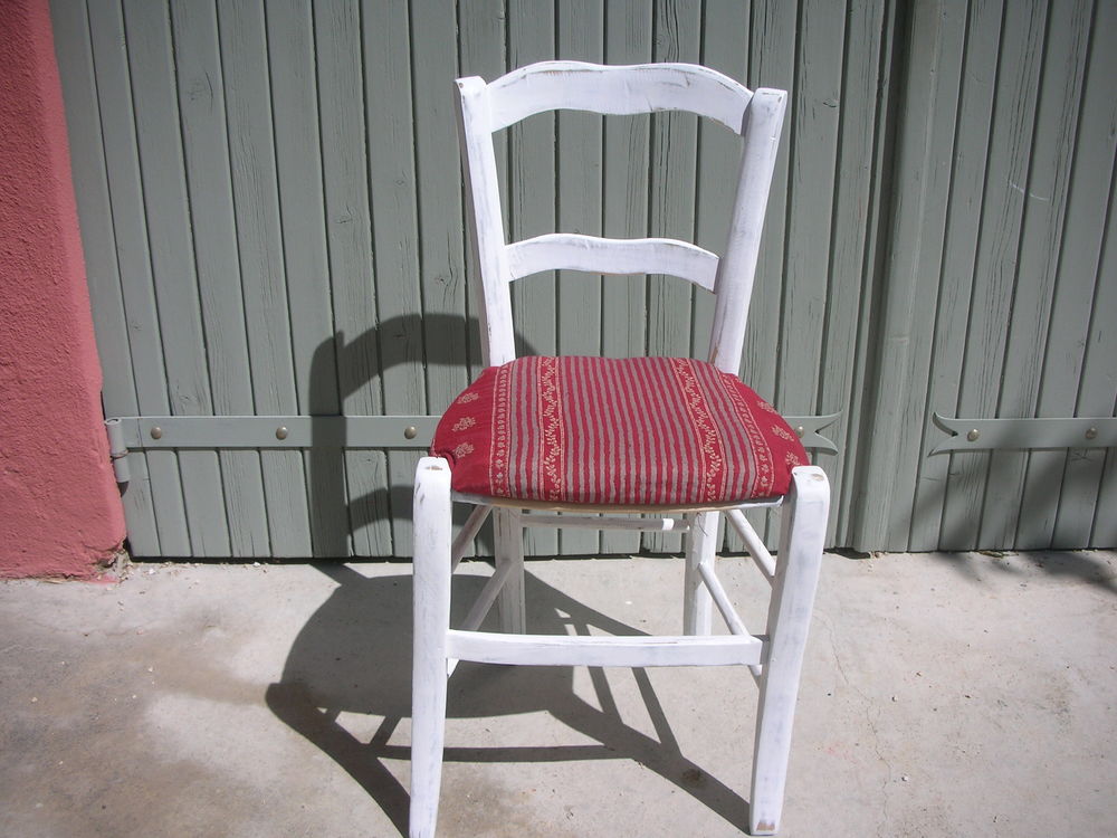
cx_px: 558
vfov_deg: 40.7
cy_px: 419
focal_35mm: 35
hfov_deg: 52.6
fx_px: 1129
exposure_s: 1/196
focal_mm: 5.8
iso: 50
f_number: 8.5
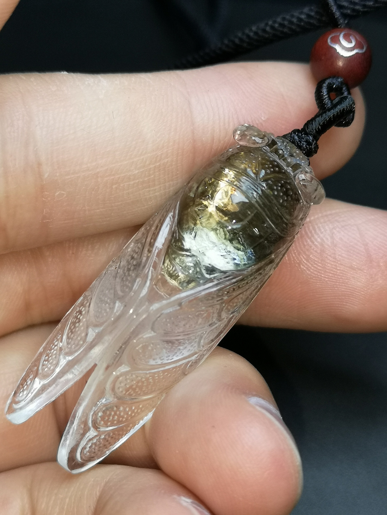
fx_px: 1014
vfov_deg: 28.6
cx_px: 194
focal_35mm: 68
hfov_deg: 21.6
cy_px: 258
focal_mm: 3.95
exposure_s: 1/100
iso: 80
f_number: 1.8
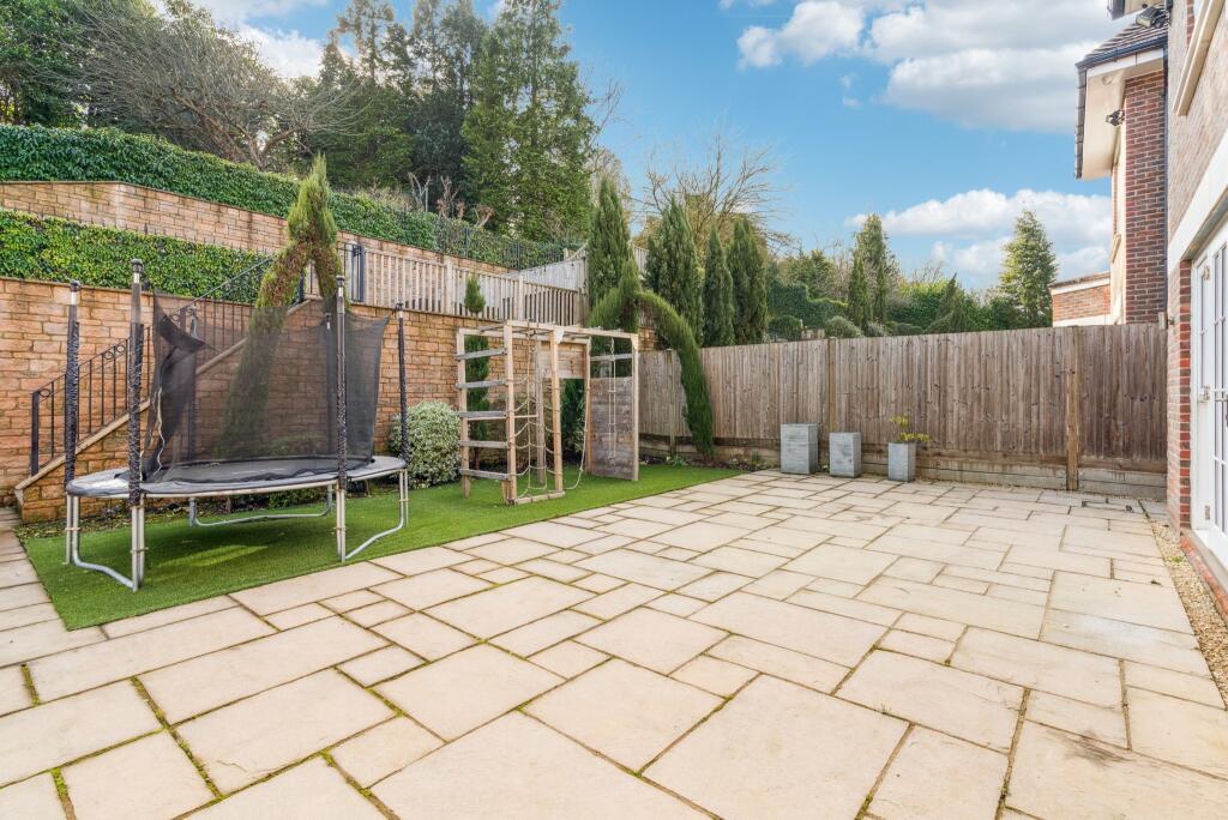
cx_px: 614
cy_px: 410
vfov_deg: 73.8
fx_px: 546
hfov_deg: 96.7
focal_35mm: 16
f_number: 11
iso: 640
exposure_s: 1/40
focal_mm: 16
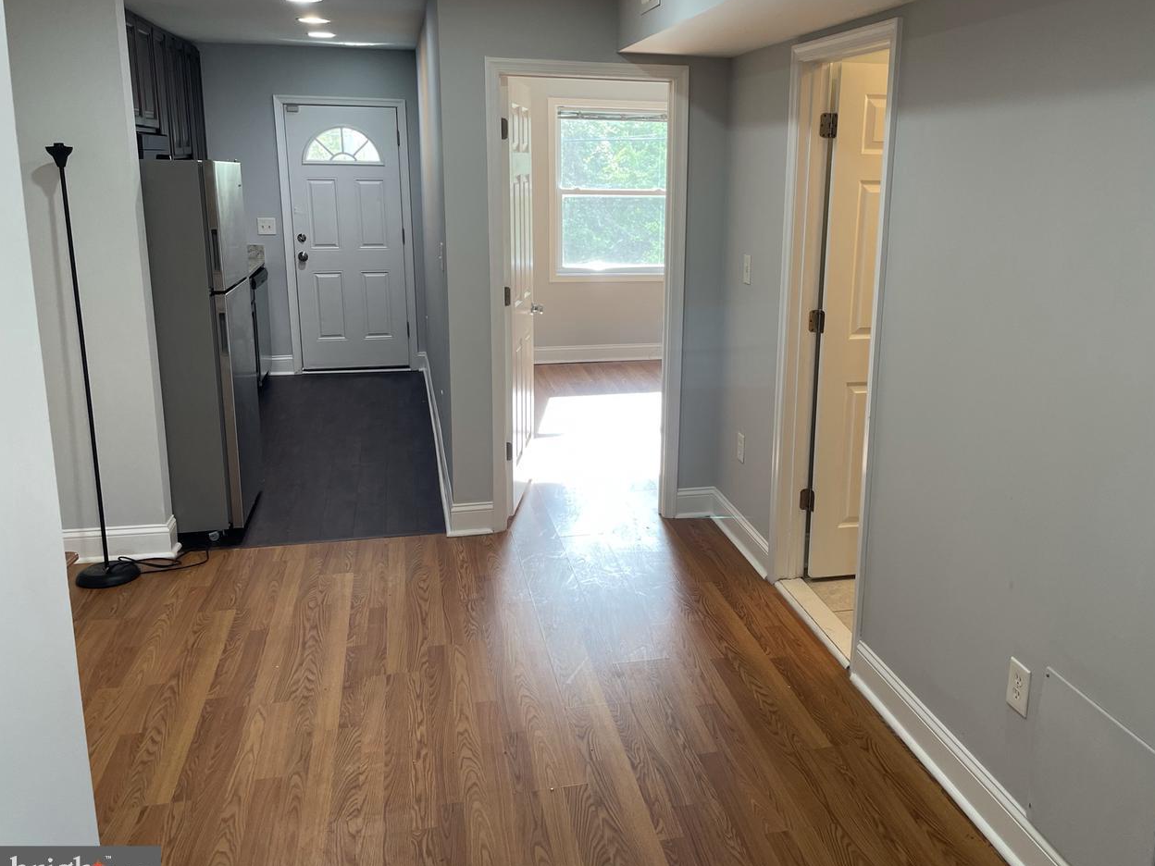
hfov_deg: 59.7
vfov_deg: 46.8
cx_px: 664
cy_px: 400
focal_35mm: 30
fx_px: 1001
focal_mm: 4.2
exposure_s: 1/60
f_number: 1.6
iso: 64
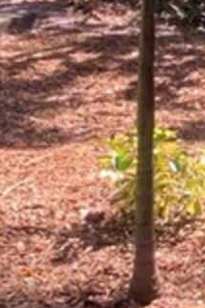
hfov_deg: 8.4
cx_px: 540
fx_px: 1238
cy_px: 32
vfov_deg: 14.0
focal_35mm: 145
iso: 64
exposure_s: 1/121
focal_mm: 4.25
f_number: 1.8
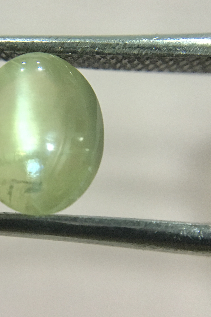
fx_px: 475
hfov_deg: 24.6
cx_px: 39
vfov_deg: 36.8
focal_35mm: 54
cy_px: 144
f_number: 2.2
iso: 250
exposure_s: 1/17
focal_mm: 4.15
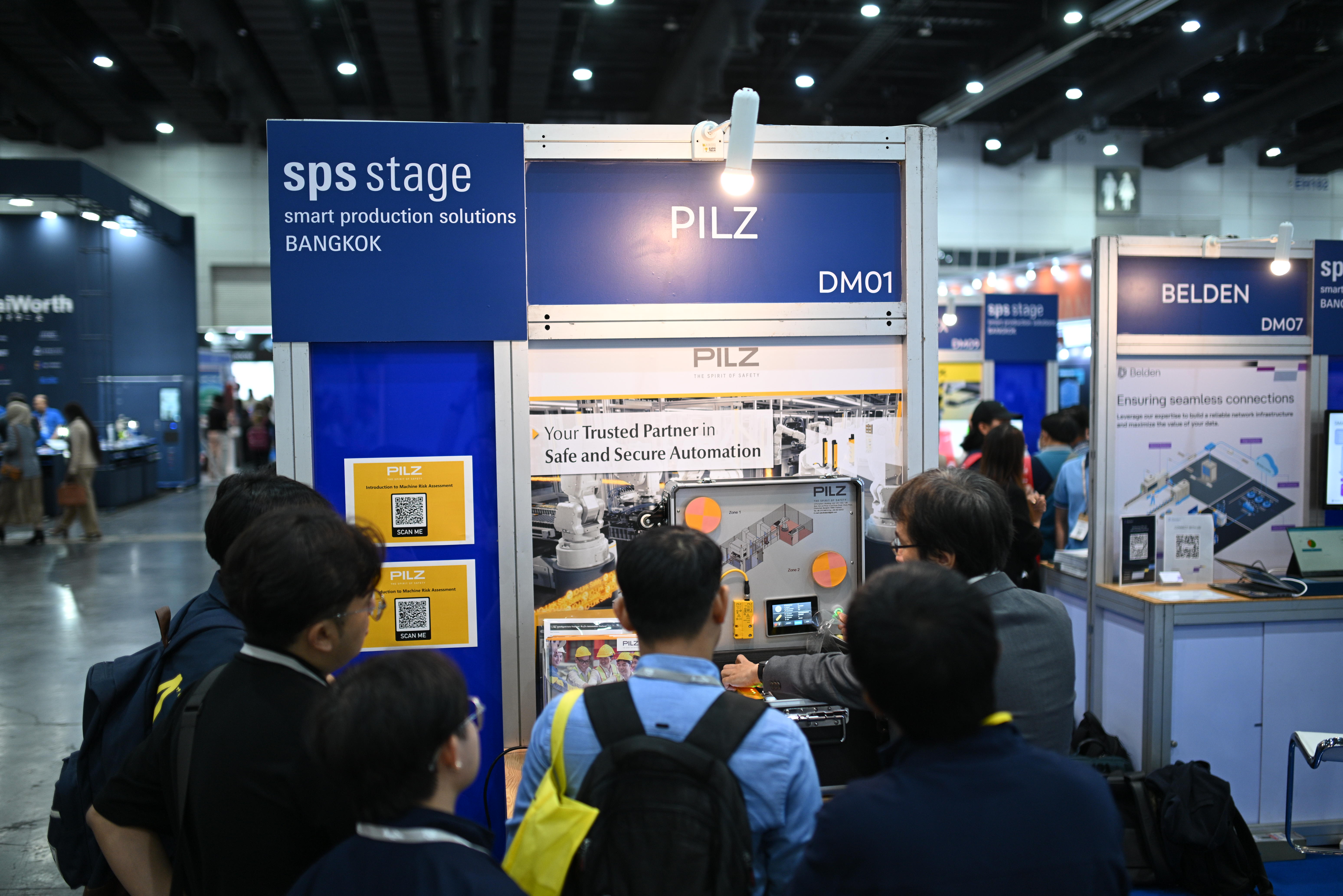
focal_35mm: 35
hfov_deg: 54.4
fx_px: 1306
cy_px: 448
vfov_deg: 37.9
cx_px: 672
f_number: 1.4
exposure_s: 1/160
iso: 400
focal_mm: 35
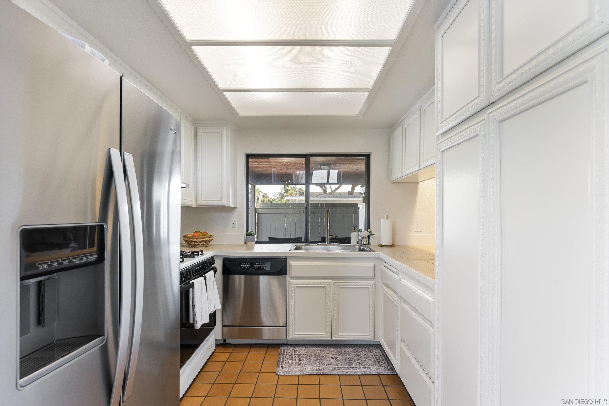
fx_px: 279
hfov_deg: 95.0
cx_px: 304
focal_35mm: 16
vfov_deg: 72.1
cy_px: 203
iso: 100
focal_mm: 16.5
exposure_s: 1/2
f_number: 8
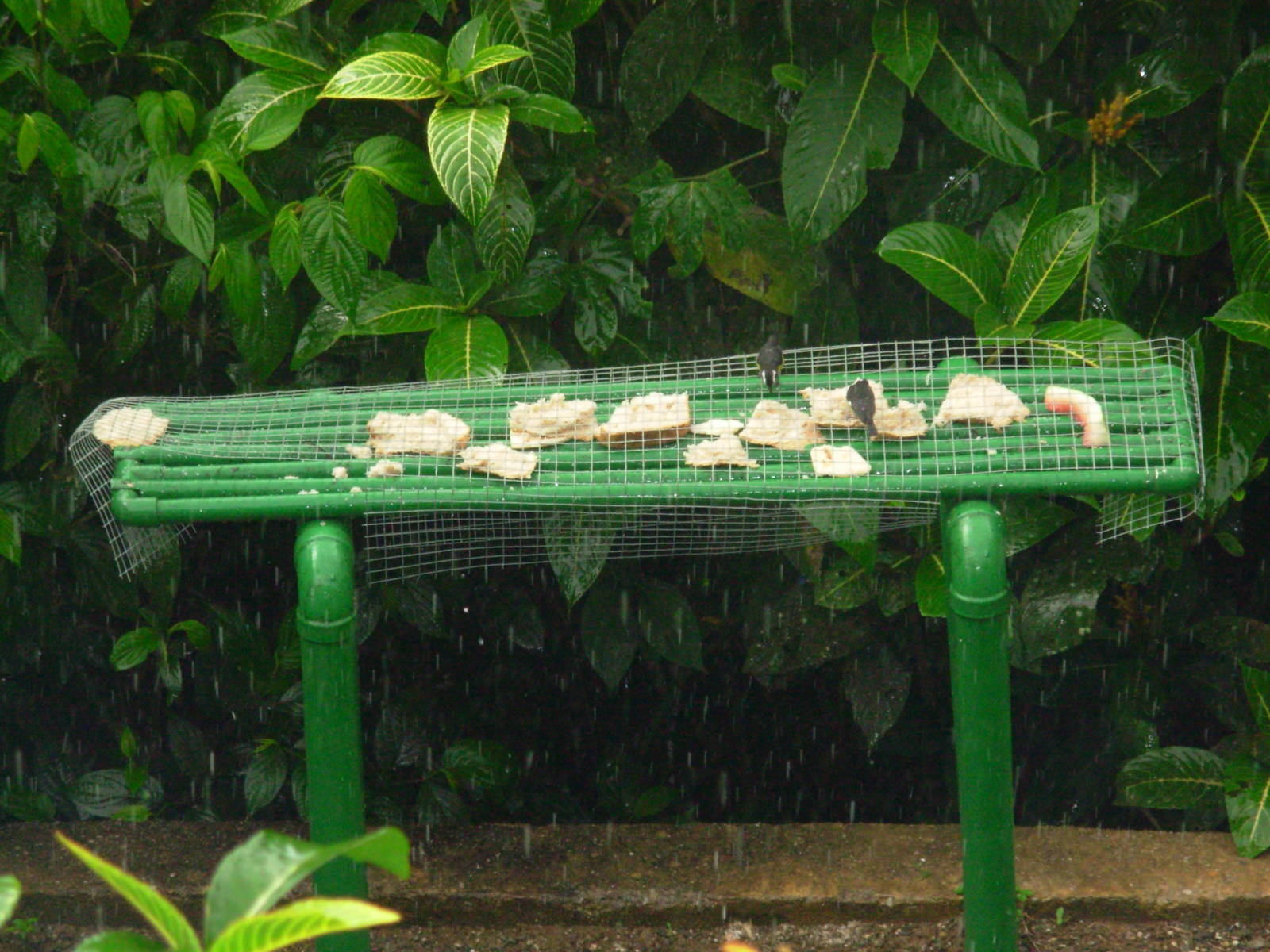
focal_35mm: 190
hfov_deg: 10.4
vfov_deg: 7.8
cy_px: 476
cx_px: 635
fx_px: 6971
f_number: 5
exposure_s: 1/395
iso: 200
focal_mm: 31.4
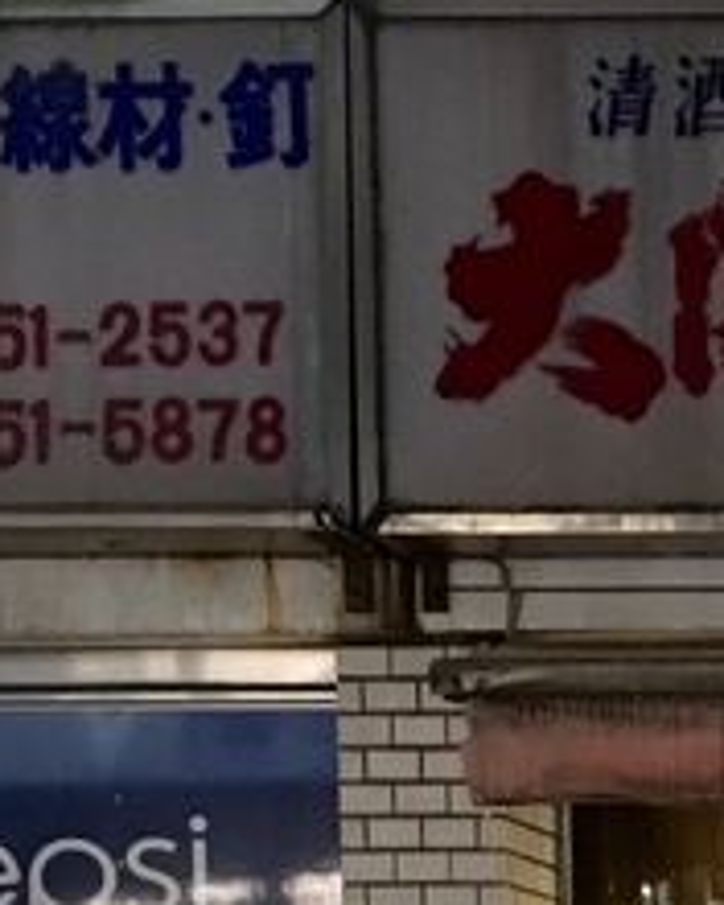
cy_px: 1205
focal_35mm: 103
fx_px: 2759
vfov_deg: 17.4
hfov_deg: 13.7
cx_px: 1201
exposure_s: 1/30
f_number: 2.2
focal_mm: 4.15
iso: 200
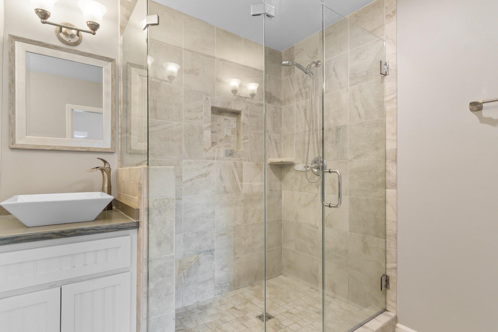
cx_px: 249
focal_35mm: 18
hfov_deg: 90.0
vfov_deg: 67.4
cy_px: 166
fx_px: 249
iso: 100
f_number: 4.8
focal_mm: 12
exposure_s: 1/2
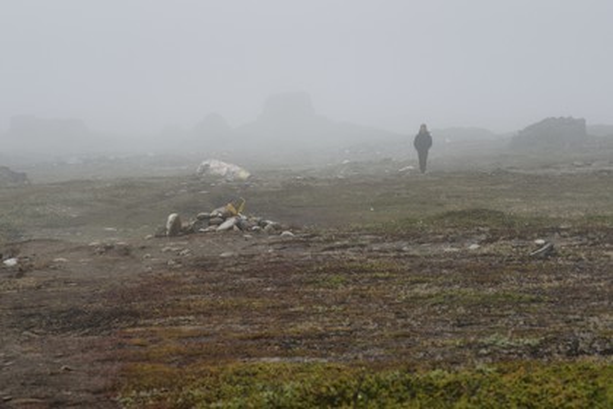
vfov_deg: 6.9
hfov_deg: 10.3
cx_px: 306
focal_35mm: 200
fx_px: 3405
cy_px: 204
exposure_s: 1/250
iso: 200
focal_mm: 200
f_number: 13
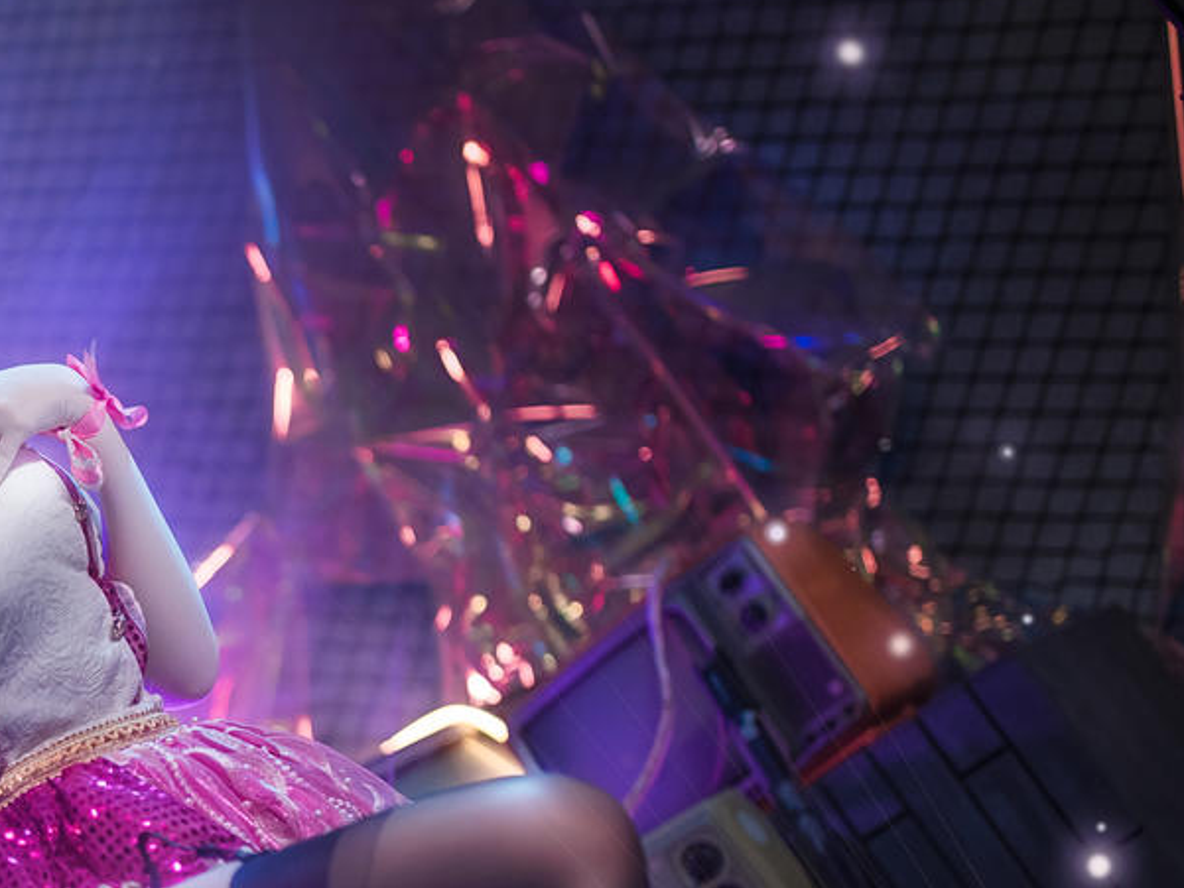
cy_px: 770
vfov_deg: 17.4
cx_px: -169
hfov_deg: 21.8
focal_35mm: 84
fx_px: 2874
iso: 1600
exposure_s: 1/250
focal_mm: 35
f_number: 1.4
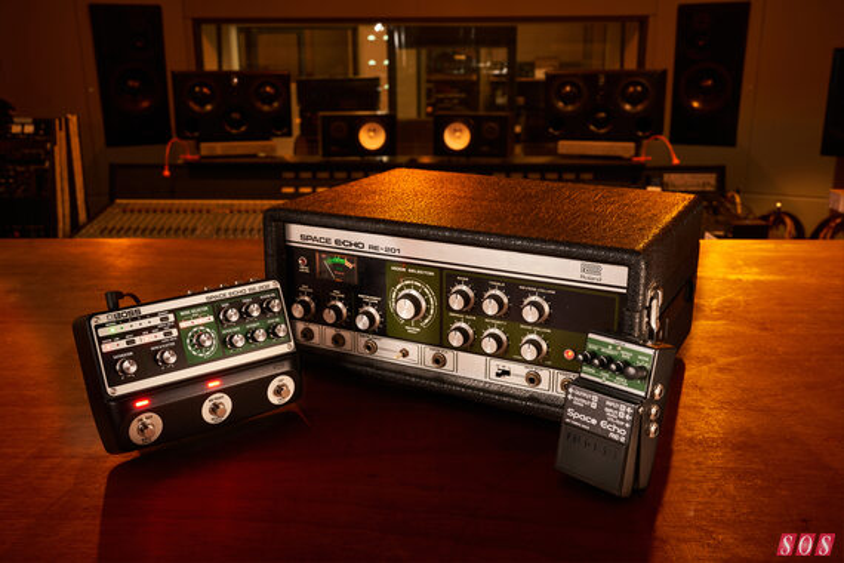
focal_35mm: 35
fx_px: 820
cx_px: 422
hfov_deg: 54.4
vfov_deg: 37.9
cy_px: 282
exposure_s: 1.3
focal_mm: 35
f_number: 9
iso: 250
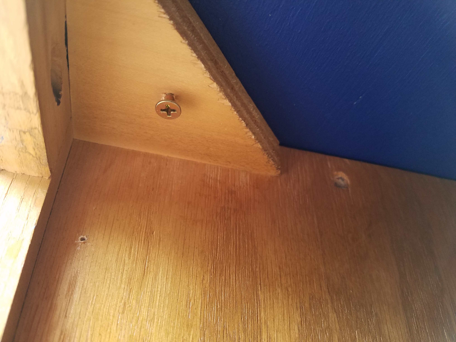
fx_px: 343
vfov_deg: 53.1
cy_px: 171
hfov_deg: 67.3
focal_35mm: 26
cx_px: 228
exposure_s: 1/24
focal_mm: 4.2
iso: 160
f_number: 1.7
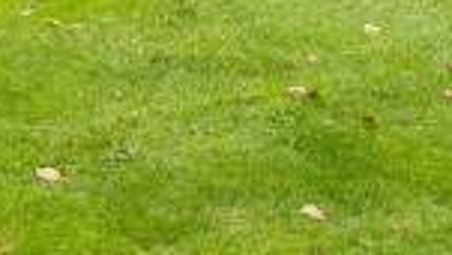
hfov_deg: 18.6
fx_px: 1367
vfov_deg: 9.9
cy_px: -256
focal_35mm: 114
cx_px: 365
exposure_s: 1/160
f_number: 5
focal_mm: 16
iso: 640
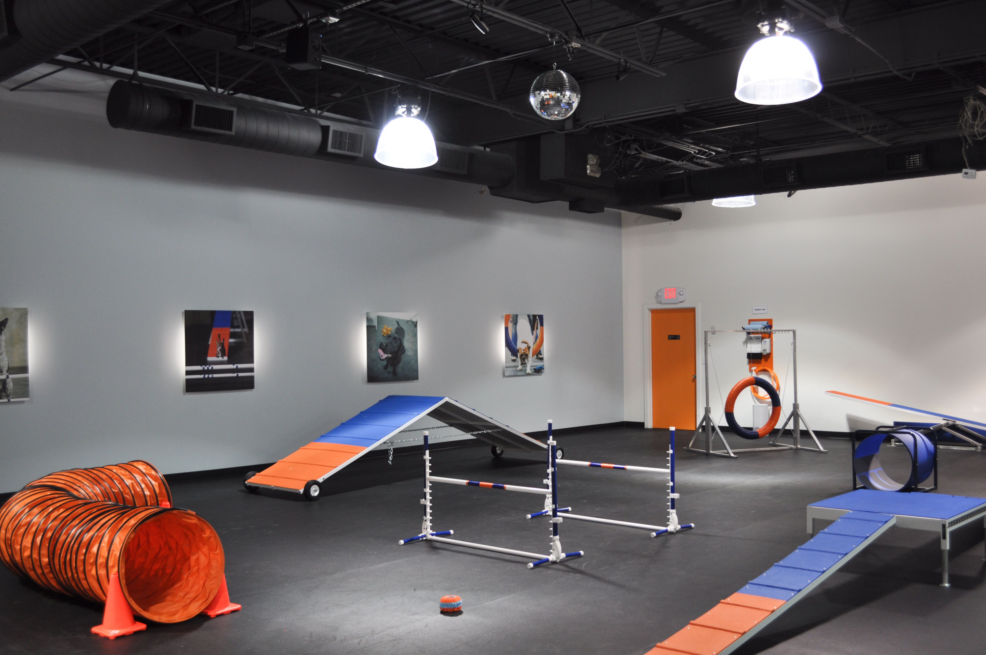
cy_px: 328
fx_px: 985
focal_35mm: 36
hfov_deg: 53.2
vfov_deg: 36.8
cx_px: 493
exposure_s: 1/80
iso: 400
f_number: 4
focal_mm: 24
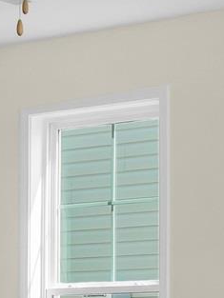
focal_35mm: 151
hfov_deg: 9.3
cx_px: 418
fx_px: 1302
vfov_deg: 12.7
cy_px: 388
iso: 320
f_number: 7.1
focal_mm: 16
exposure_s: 1/160
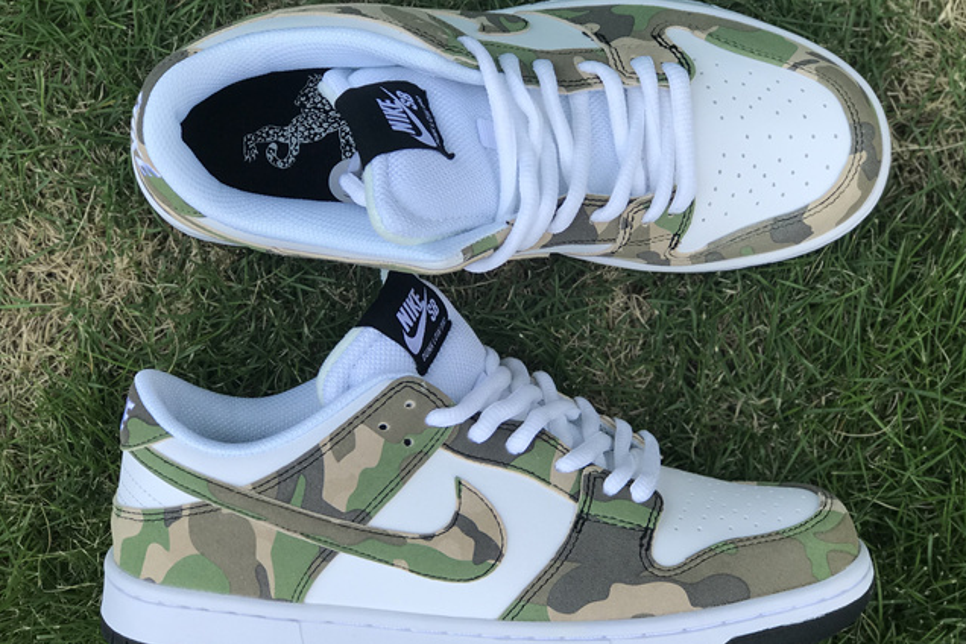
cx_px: 500
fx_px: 1851
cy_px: 323
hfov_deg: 29.2
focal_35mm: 69
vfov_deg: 19.7
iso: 20
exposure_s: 1/292
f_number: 2.8
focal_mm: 6.6
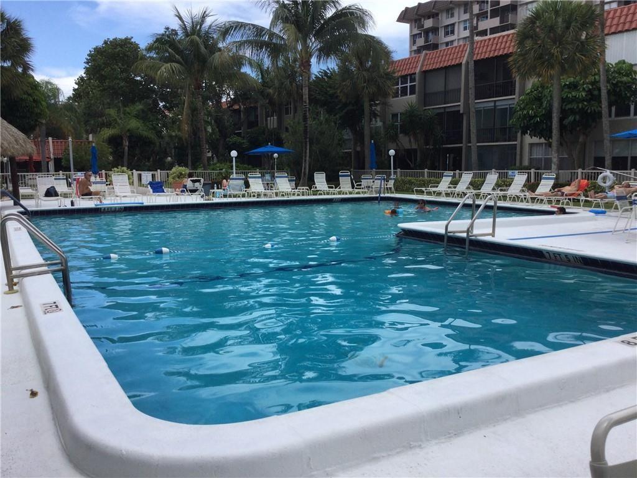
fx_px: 570
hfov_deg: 58.4
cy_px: 239
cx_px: 318
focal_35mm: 31
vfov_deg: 45.4
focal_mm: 3.3
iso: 25
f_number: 2.4
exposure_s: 1/1072
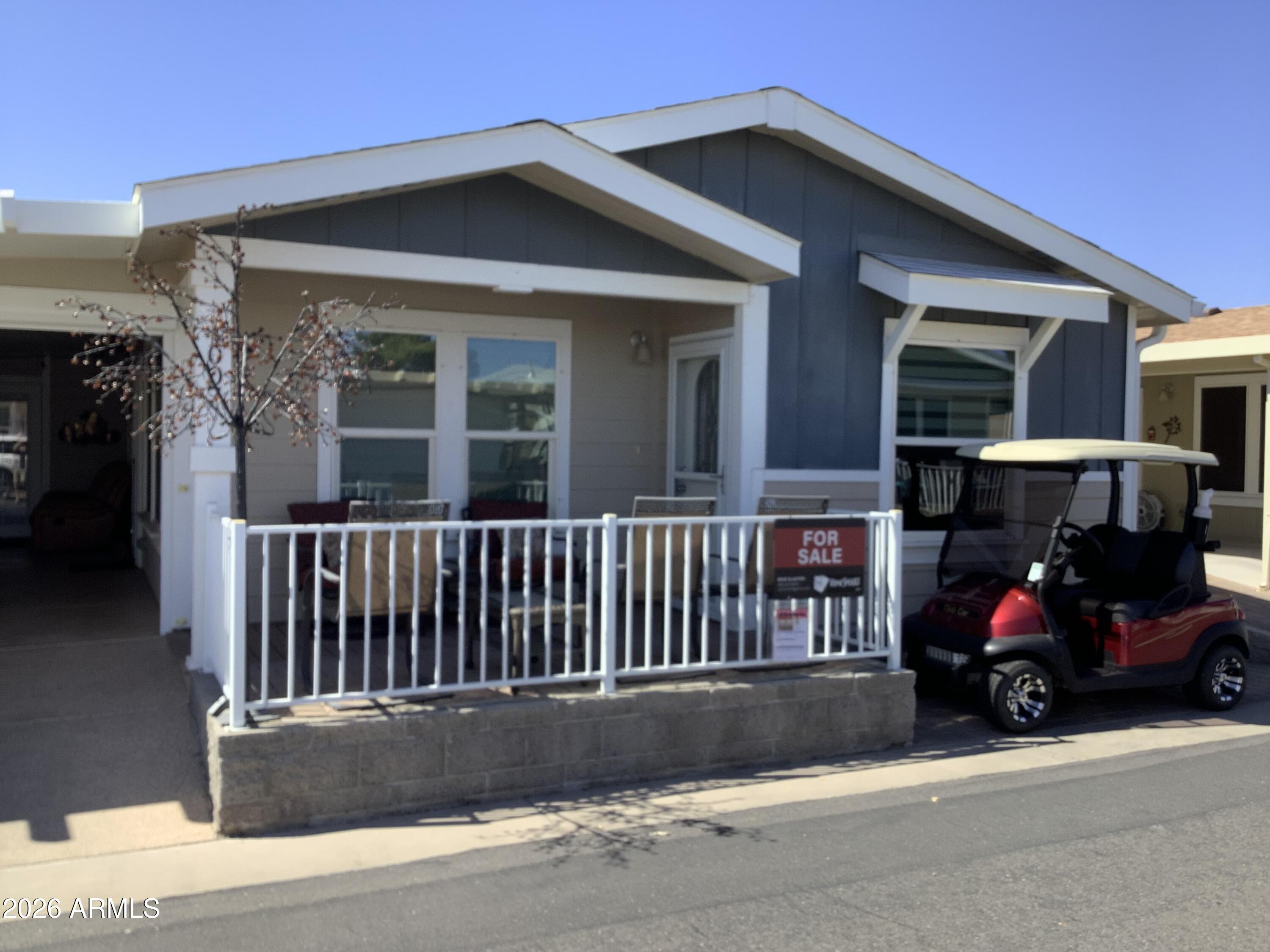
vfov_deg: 45.4
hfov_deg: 58.4
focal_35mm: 31
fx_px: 1137
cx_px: 635
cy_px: 476
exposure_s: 1/679
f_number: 2.4
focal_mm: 3.3
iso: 25
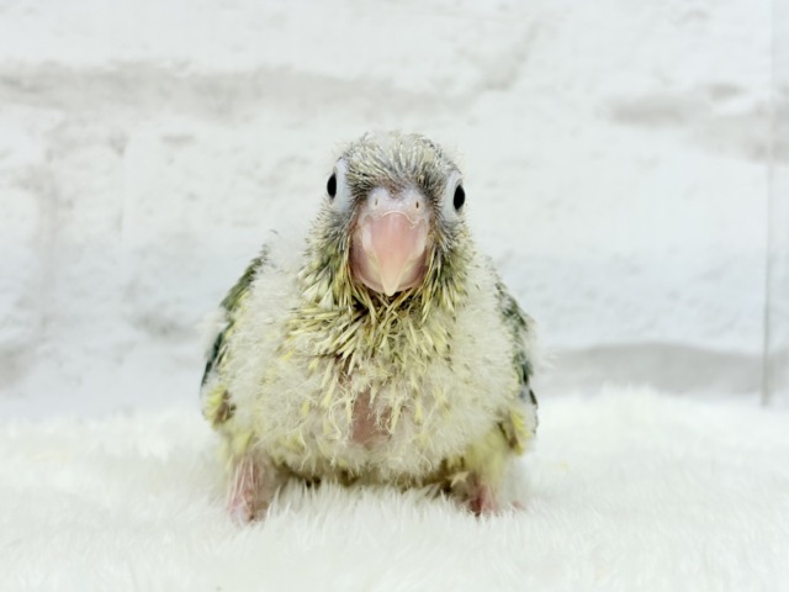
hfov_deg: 36.8
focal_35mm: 52
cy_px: 296
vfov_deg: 28.0
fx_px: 1185
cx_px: 394
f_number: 1.6
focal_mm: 5.96
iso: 64
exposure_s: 1/100
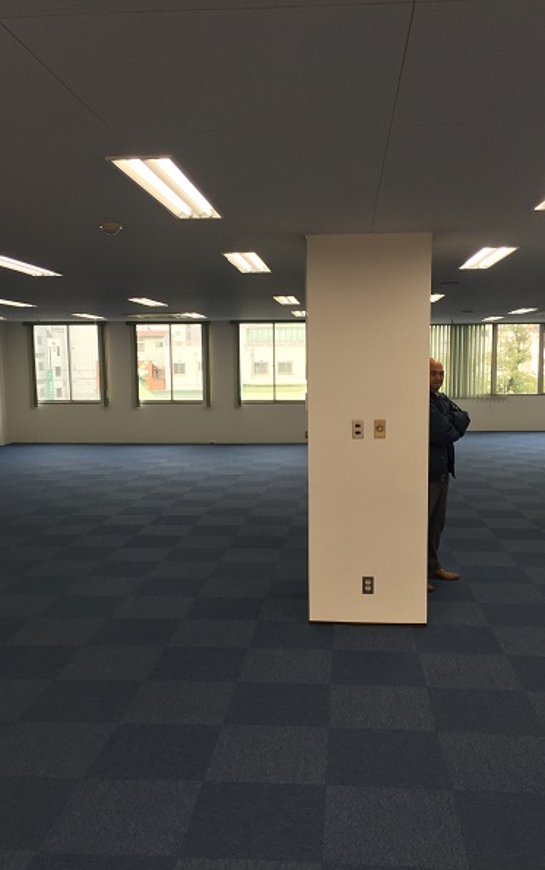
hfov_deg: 38.3
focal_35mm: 33
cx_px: 285
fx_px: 783
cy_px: 463
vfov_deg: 58.1
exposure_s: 1/60
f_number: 2.2
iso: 40
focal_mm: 4.15
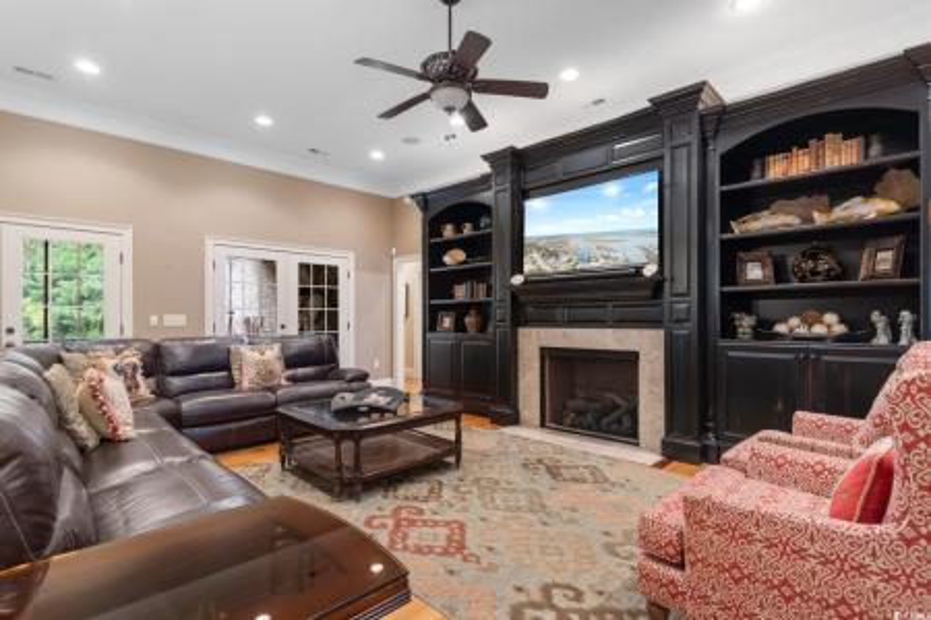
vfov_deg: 70.4
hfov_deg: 93.3
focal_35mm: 17
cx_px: 466
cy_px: 310
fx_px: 440
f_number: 4.8
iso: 100
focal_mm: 11.5
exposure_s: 2.5
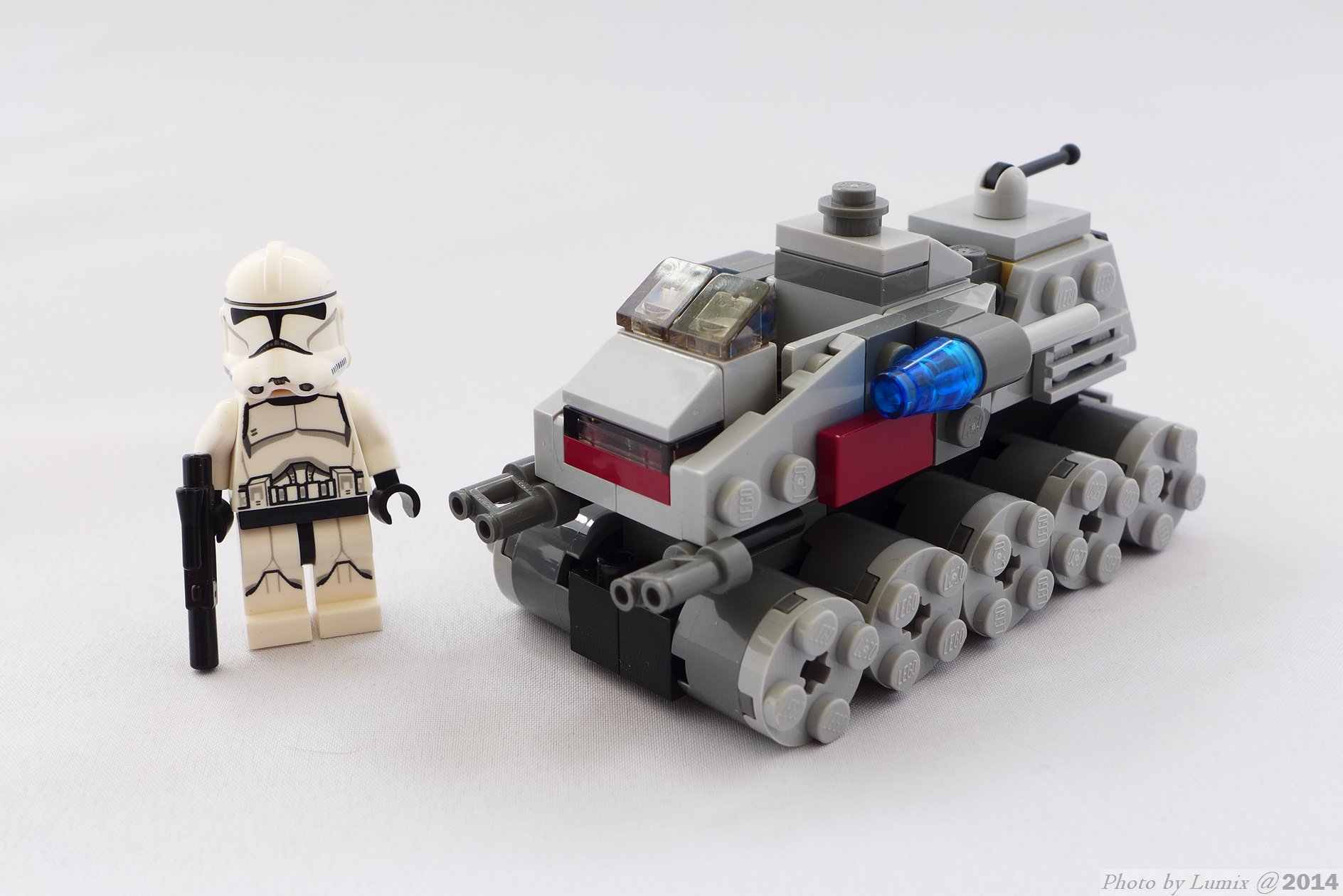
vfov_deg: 27.0
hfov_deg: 39.6
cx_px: 672
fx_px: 1866
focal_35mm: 50
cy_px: 448
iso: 80
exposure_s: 1/13
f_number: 3.5
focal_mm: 9.8
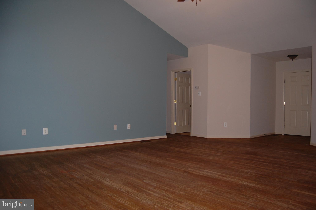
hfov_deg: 67.4
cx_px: 158
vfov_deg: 47.8
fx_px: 237
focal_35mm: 27
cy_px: 105
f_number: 3.5
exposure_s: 1/60
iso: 400
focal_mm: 18
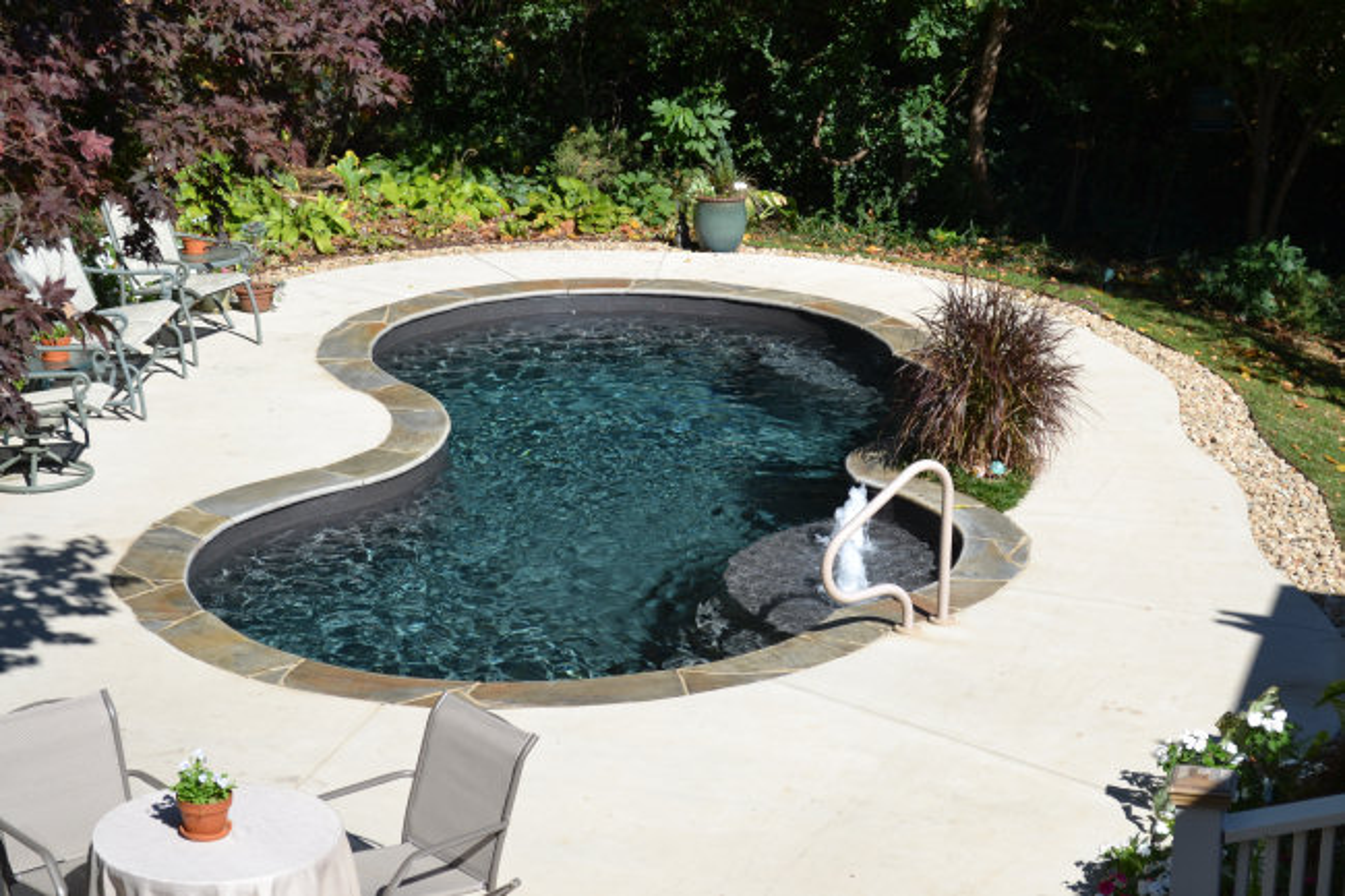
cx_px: 672
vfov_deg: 17.5
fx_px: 2913
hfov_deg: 26.0
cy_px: 448
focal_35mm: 78
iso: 100
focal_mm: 52
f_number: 8
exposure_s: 1/250
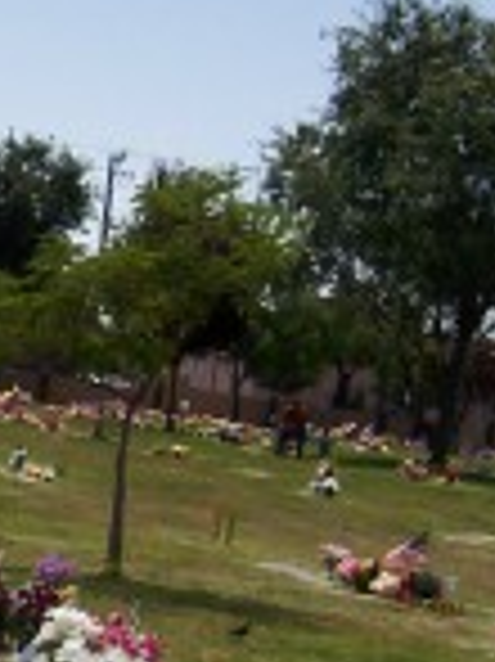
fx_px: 2444
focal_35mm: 128
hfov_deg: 11.1
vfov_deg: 15.4
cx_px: -268
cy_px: 401
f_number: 5.6
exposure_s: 1/750
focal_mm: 5.6
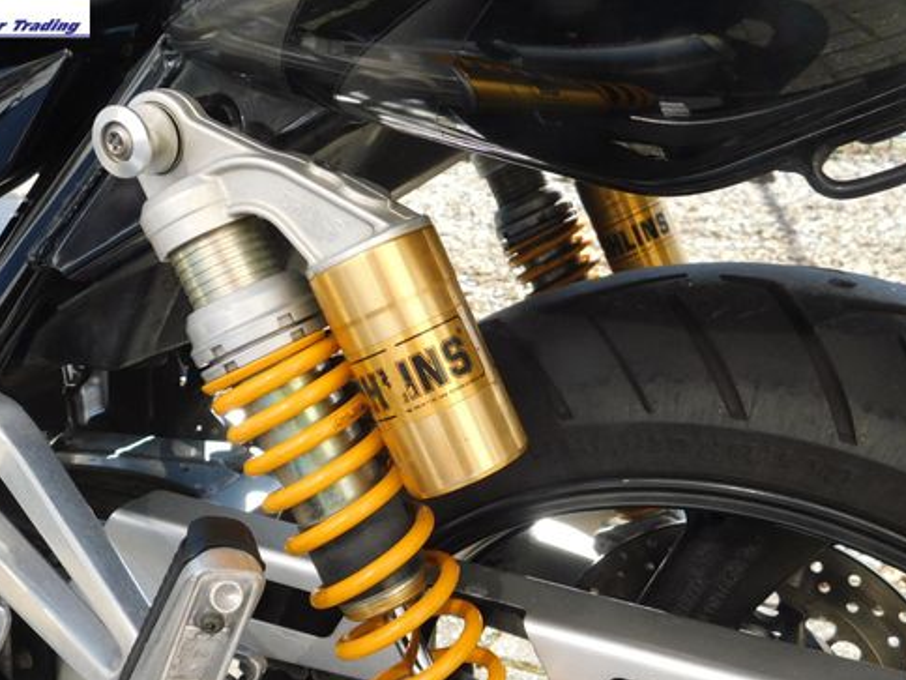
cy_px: 446
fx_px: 968
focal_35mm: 37
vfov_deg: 38.3
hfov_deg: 50.1
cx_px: 449
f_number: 3.2
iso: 125
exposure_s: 1/400
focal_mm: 4.9
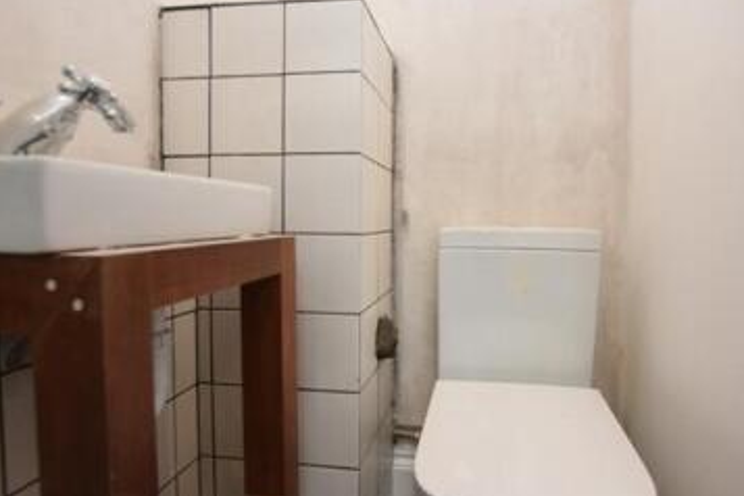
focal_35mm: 20
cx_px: 423
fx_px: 413
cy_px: 241
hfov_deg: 83.5
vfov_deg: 61.9
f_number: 5.6
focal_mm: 10
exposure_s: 1/125
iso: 800
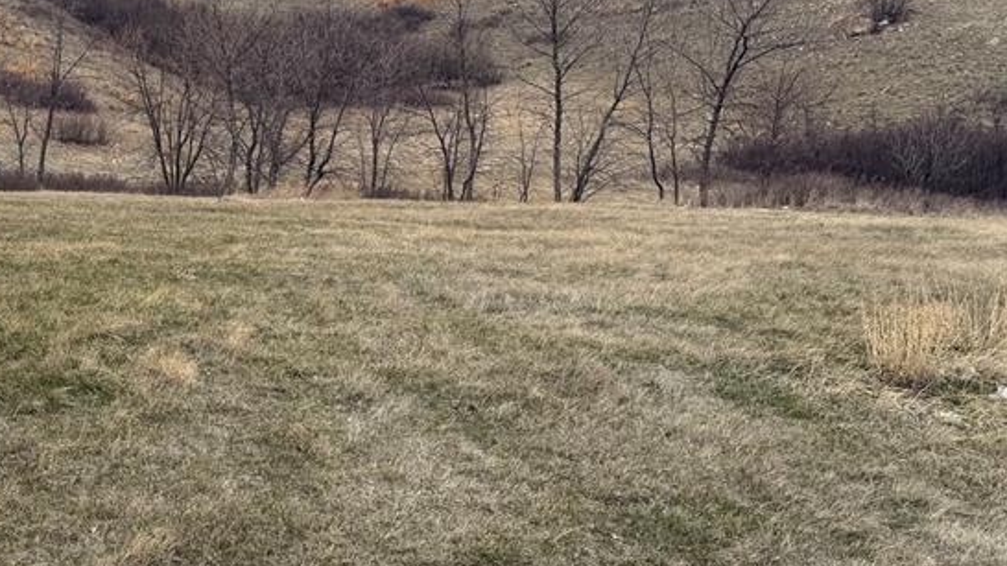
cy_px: 278
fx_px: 1308
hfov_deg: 40.2
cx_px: 183
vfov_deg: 24.4
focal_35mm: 49
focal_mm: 6.76
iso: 80
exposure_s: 1/4405
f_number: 1.78
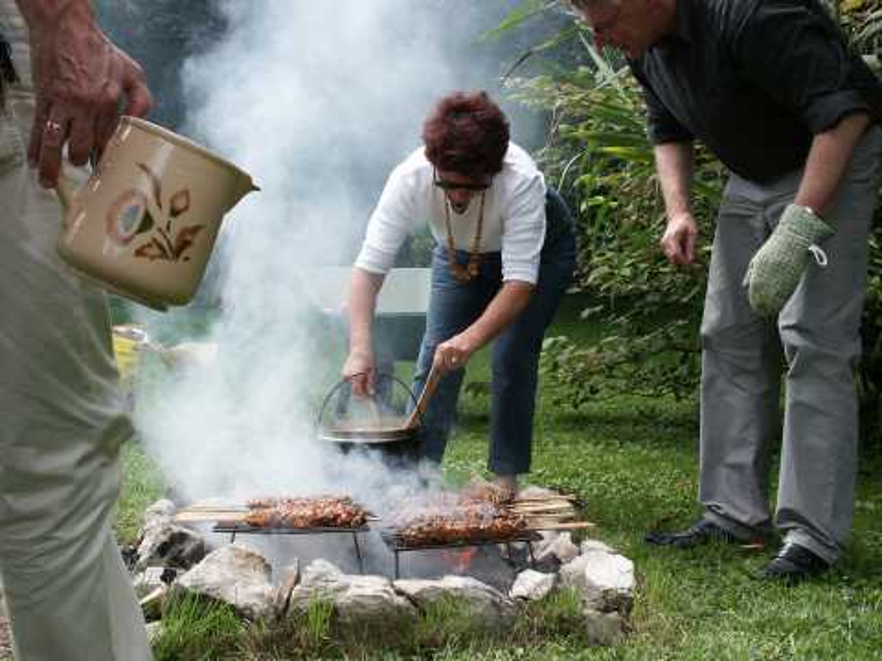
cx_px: 441
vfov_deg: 28.0
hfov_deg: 36.8
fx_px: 1325
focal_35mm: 52
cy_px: 330
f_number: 5.6
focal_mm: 13.59
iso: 100
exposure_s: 1/180
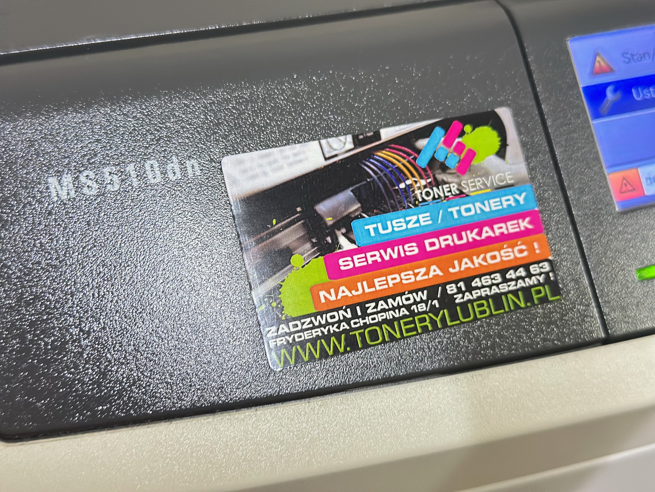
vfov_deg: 30.3
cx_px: 328
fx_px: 908
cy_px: 246
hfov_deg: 39.7
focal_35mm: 48
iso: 800
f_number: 1.78
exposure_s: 1/33
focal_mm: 6.86
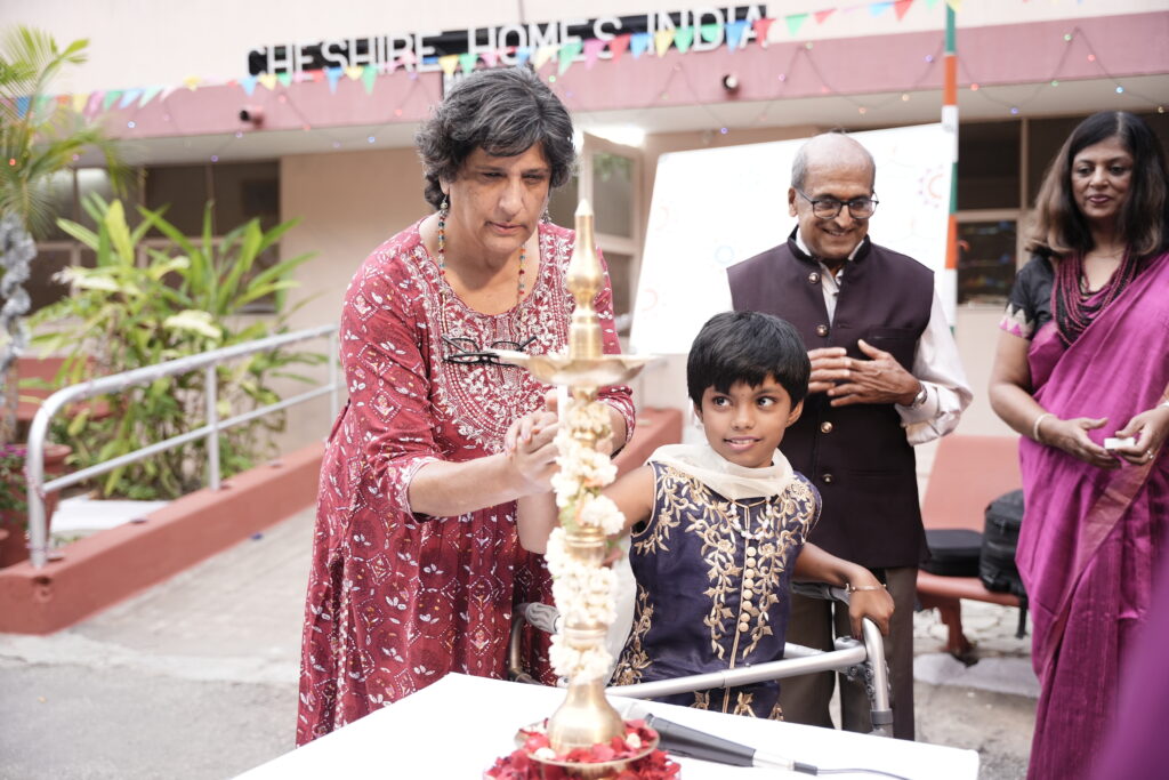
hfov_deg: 50.7
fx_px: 1234
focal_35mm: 38
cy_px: 390
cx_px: 584
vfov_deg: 35.1
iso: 500
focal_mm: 38
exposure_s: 1/160
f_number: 2.8
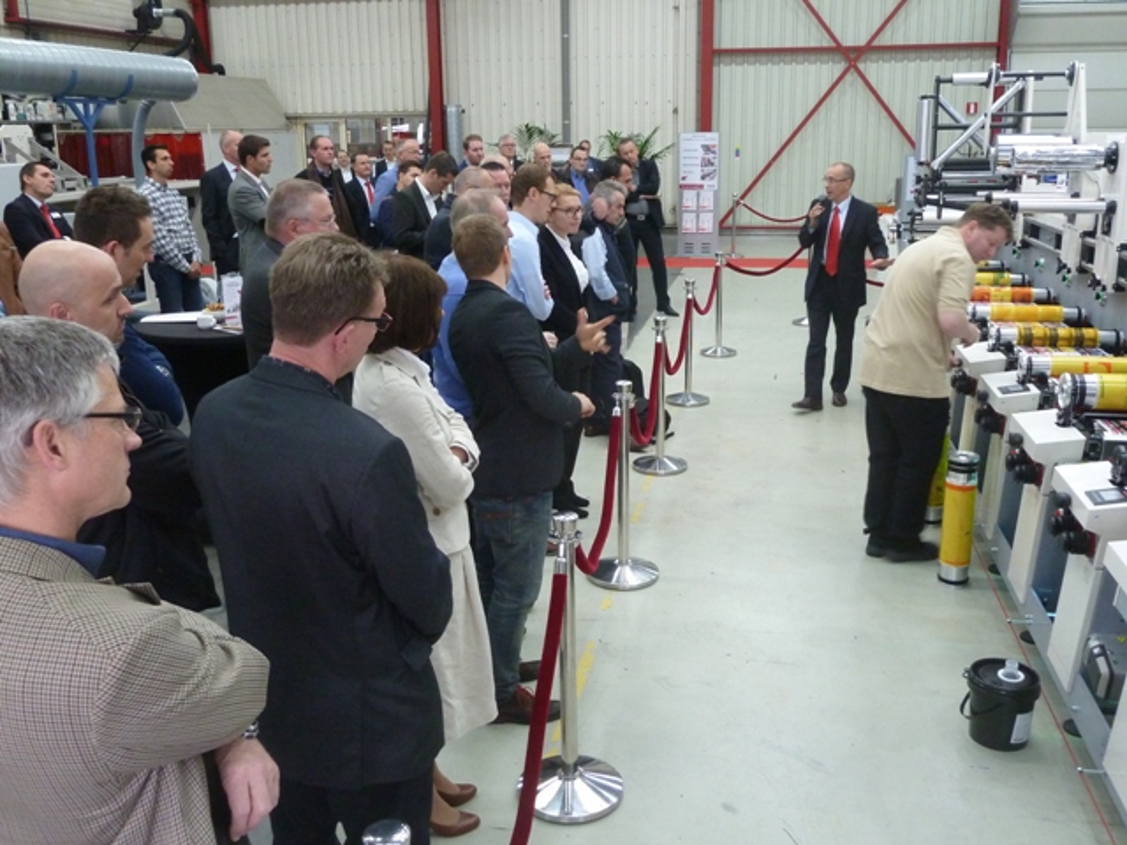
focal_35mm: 32
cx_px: 564
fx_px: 1042
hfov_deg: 56.8
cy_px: 422
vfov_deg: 44.2
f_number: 3.5
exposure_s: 1/25
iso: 400
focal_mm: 5.3
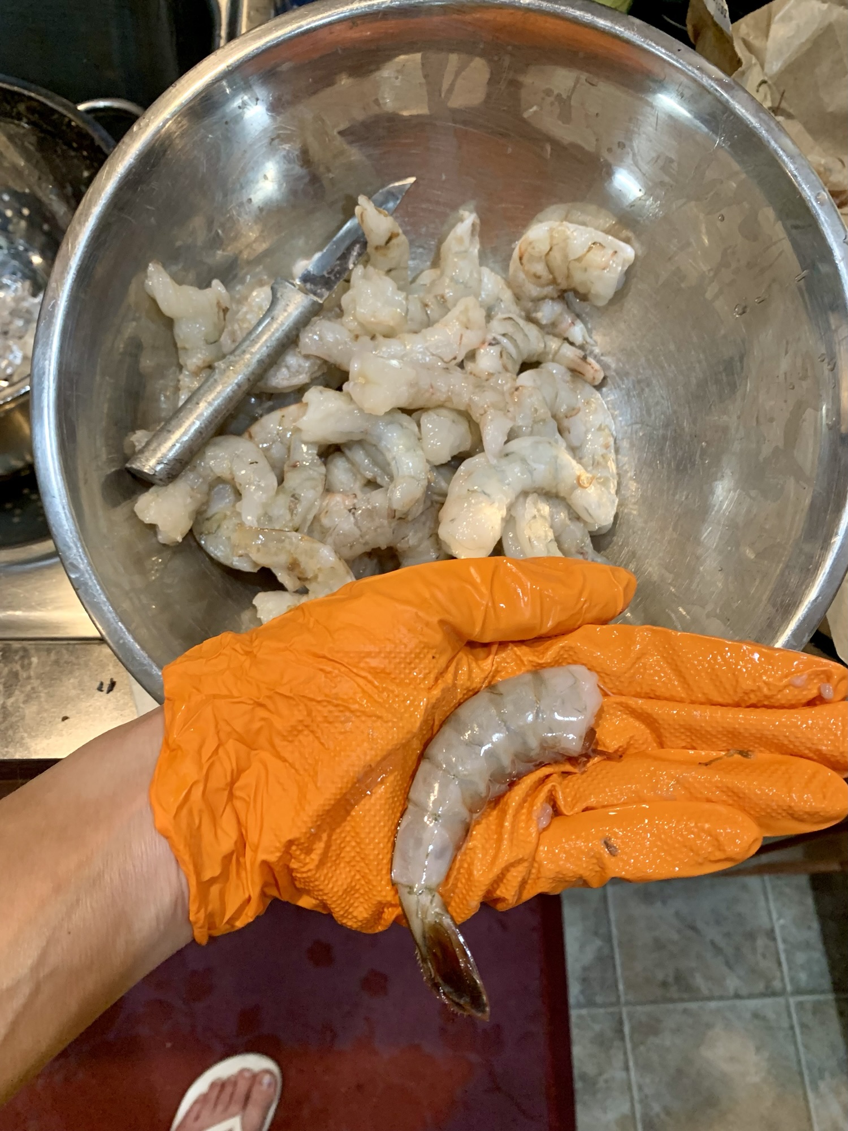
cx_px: 424
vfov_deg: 67.3
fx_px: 849
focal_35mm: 26
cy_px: 566
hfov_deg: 53.1
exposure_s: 1/40
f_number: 1.8
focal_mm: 4.25
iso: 250
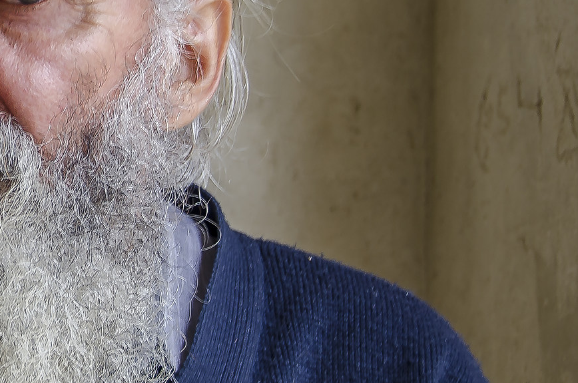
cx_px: -119
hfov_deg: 10.2
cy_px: 91
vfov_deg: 6.9
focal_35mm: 199
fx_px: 3189
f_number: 4.5
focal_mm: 48
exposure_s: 1/6
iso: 200
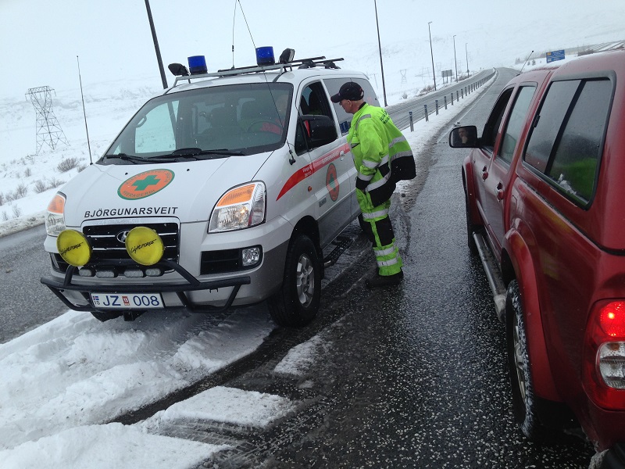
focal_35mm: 33
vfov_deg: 42.9
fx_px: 596
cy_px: 234
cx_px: 312
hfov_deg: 55.4
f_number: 2.4
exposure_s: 1/874
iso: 50
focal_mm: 4.12
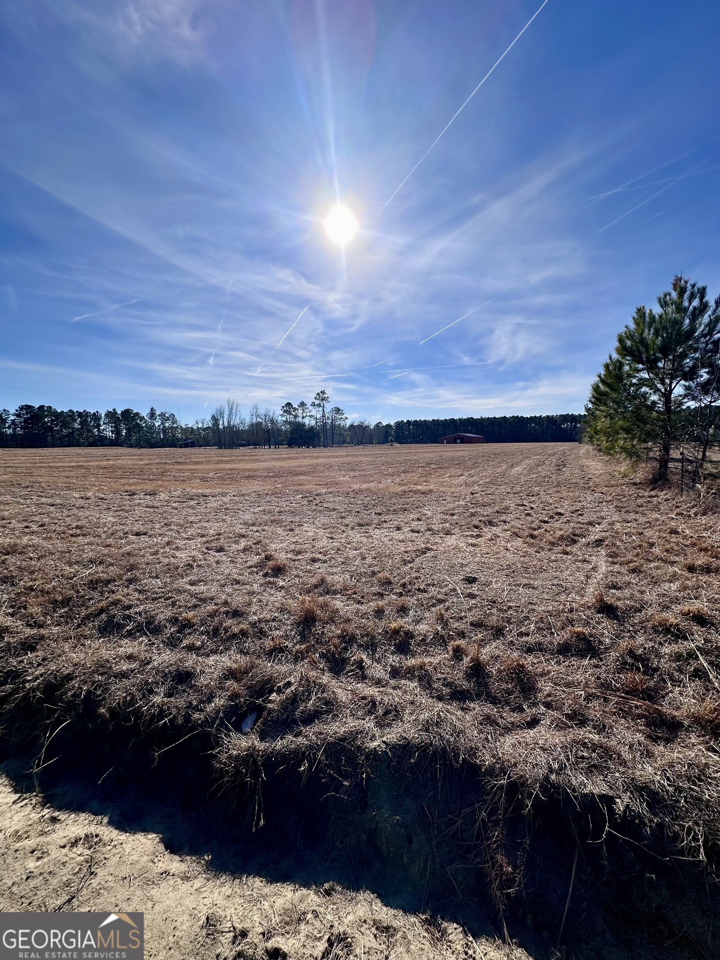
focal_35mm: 14
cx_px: 360
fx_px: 388
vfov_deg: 102.1
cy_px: 480
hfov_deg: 85.7
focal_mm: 2.22
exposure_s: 1/5556
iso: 50
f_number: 2.2
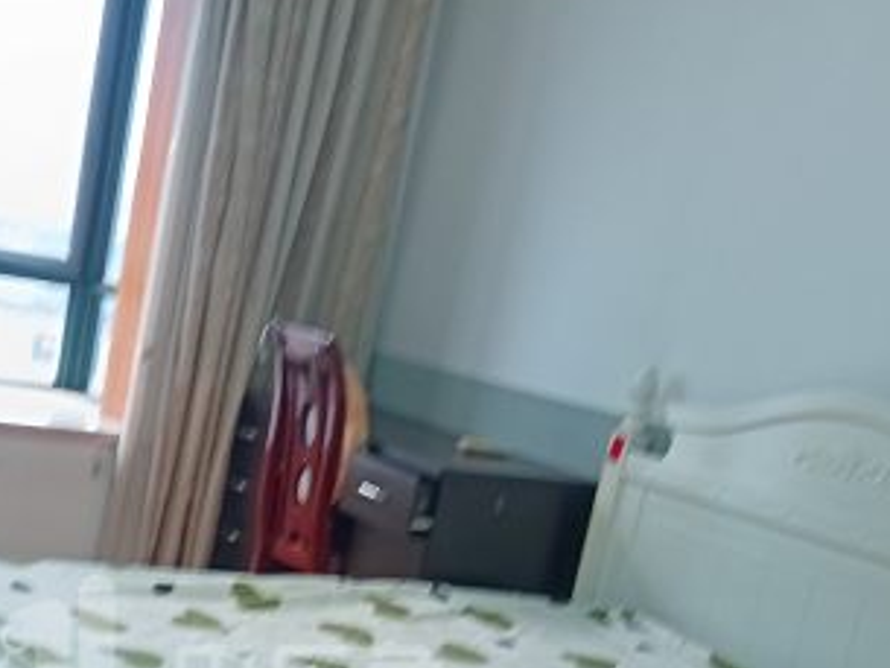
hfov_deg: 30.2
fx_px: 1620
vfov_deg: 22.5
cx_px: 219
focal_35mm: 63
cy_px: 656
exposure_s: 1/33.3
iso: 779
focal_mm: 5.25
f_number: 1.75
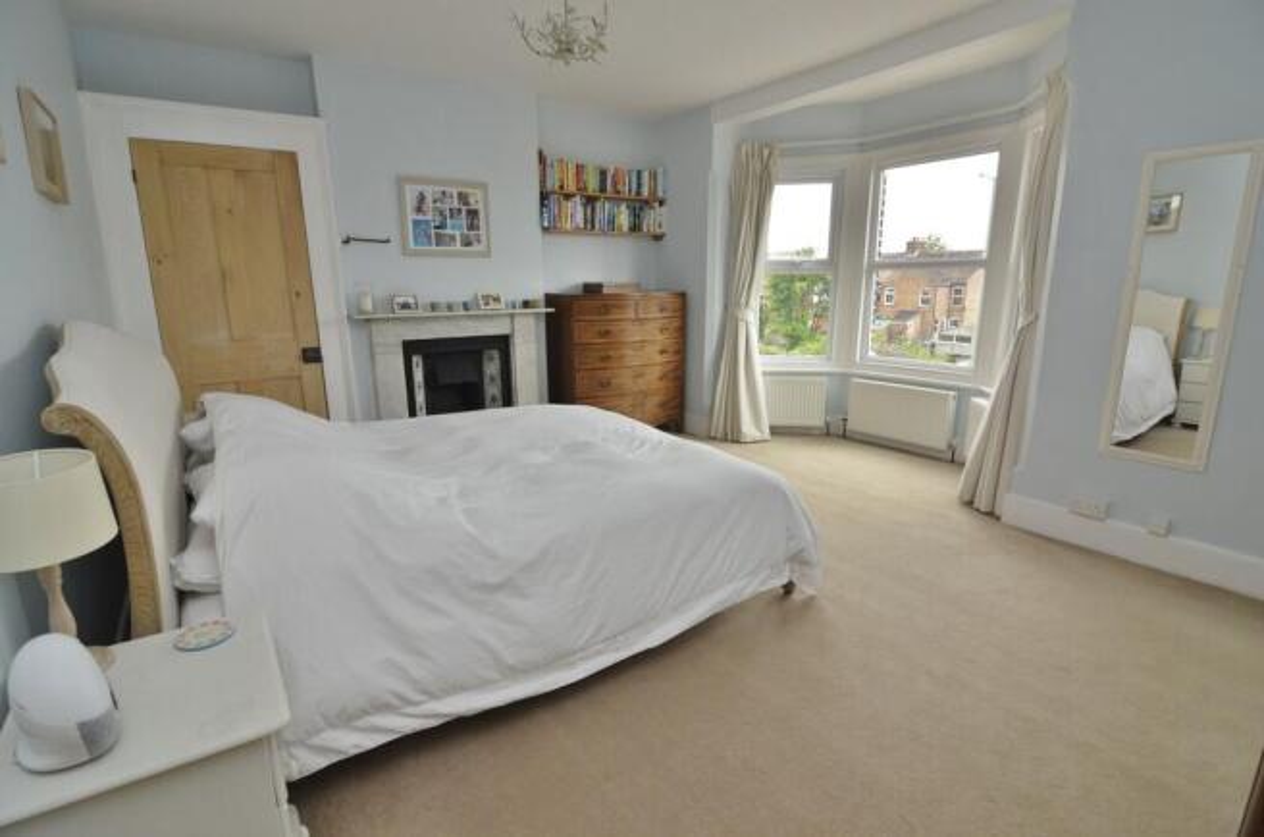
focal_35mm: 16
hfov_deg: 95.1
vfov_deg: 71.8
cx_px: 632
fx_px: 578
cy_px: 418
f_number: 5.6
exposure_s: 1/60
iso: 400
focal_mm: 11
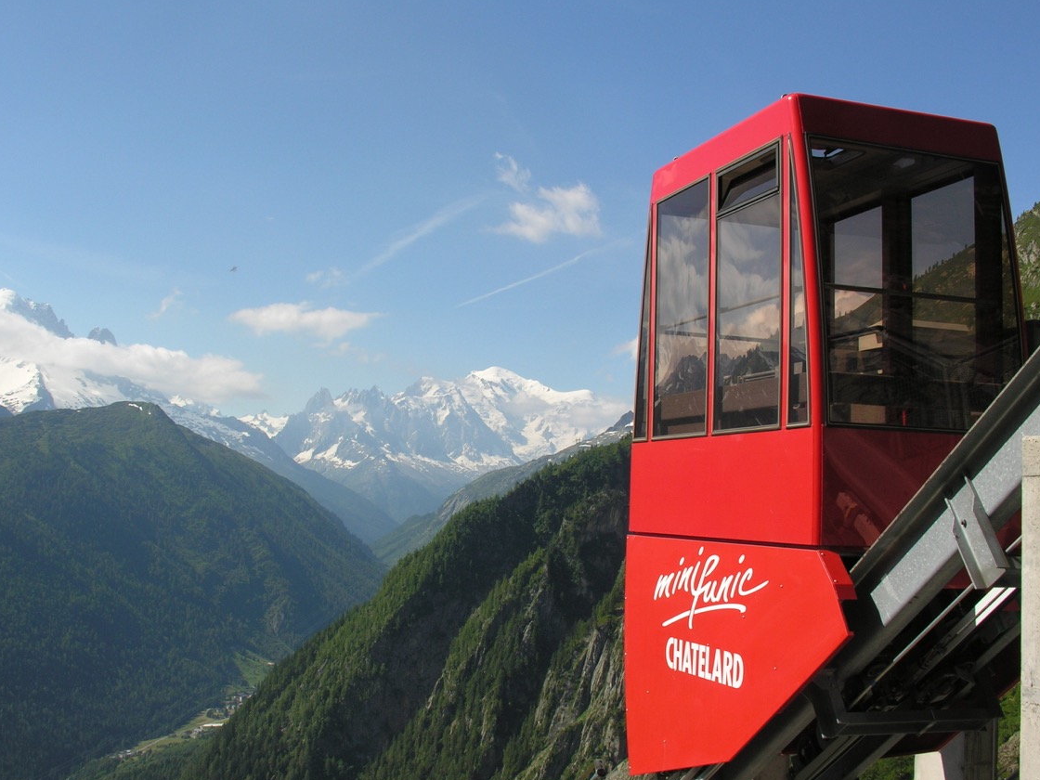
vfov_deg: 35.9
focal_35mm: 40
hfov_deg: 46.7
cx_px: 457
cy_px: 428
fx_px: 1202
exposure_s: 1/230
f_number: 6.3
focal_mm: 8.9
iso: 50
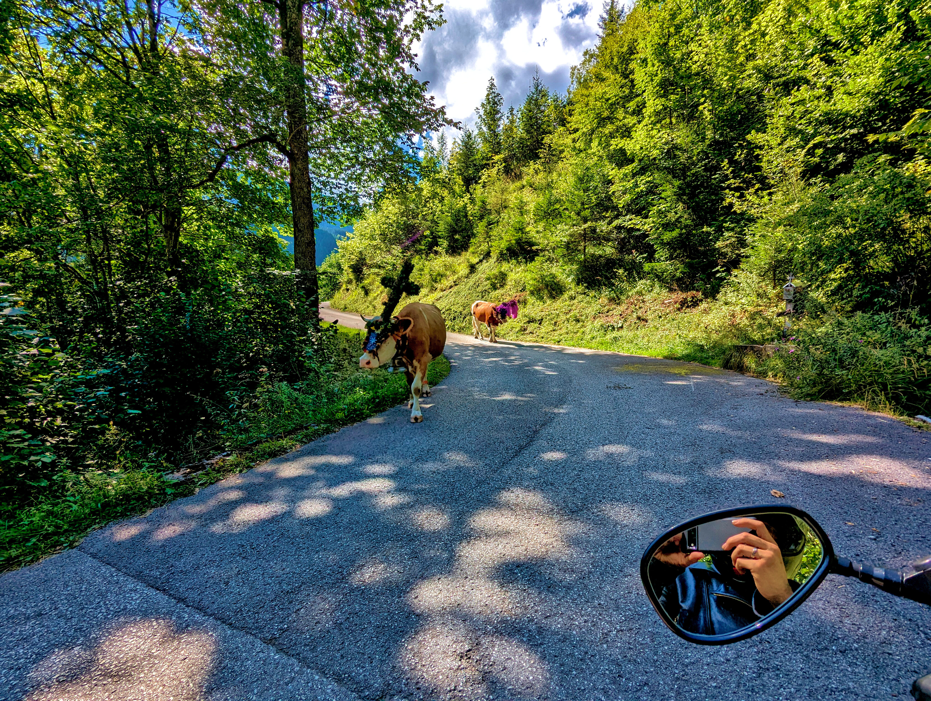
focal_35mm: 16
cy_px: 350
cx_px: 466
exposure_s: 1/1938
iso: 46
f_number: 2.2
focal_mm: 2.35
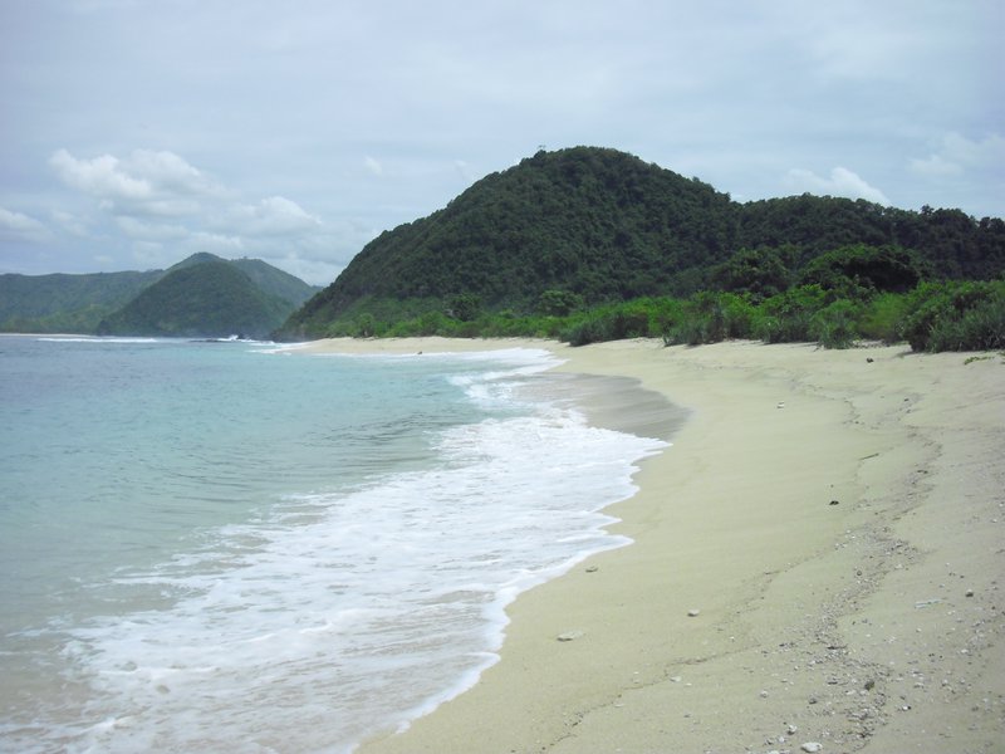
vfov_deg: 37.7
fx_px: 1103
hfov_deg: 49.0
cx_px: 502
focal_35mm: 38
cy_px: 377
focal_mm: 6.2
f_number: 8
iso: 100
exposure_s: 1/500
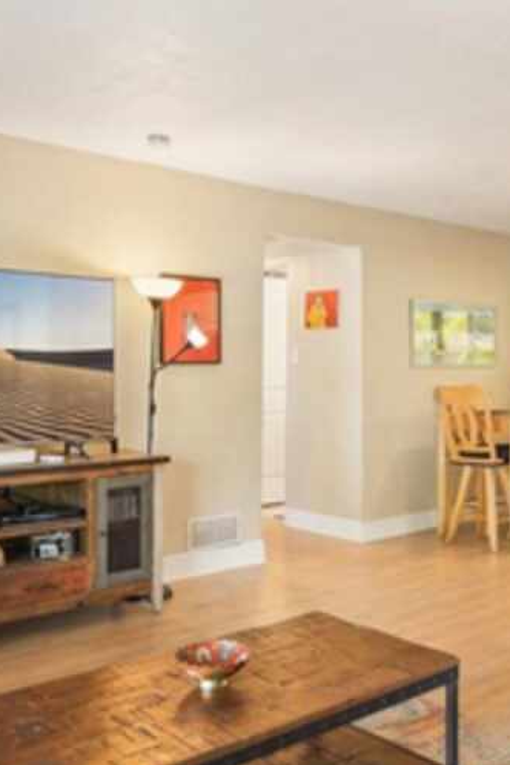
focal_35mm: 36
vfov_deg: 53.1
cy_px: 407
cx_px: 335
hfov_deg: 36.5
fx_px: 765
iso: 200
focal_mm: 14
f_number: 8
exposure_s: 1/5
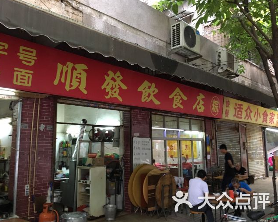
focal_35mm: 31
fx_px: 255
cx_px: 129
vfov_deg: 47.1
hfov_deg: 57.1
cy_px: 110
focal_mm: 4.15
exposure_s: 1/25
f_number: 2.2
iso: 200
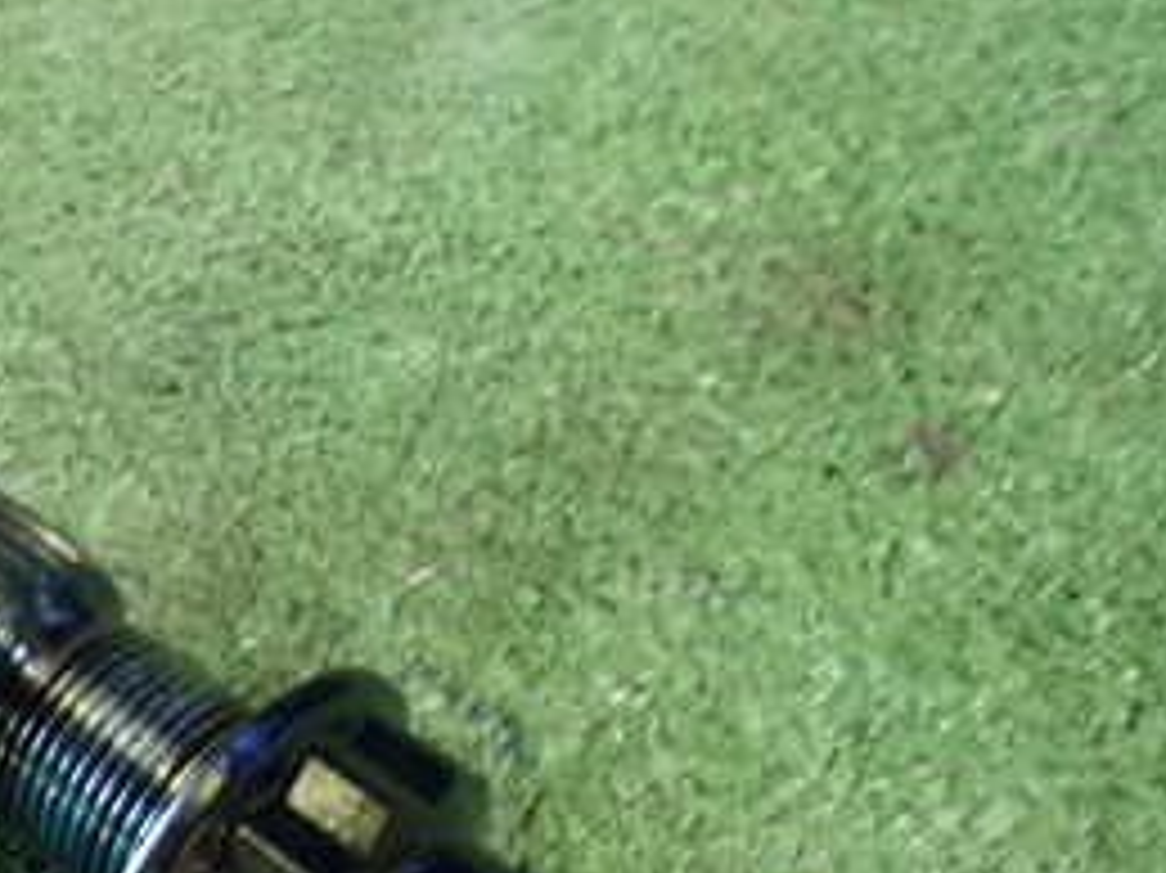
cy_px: 531
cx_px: -122
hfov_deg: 29.8
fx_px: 1953
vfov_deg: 25.2
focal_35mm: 58
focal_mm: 4.5
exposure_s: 1/30
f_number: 2
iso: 320
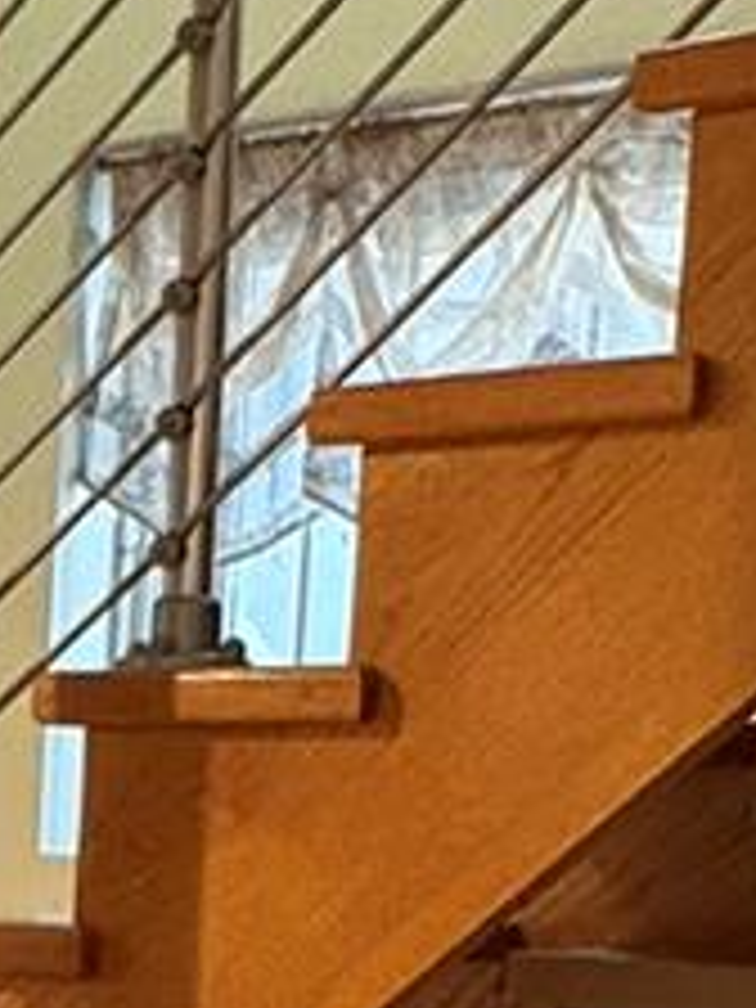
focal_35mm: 96
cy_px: 1152
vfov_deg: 19.4
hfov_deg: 14.2
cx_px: -450
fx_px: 2795
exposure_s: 1/60
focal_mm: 2.22
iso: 800
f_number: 2.2
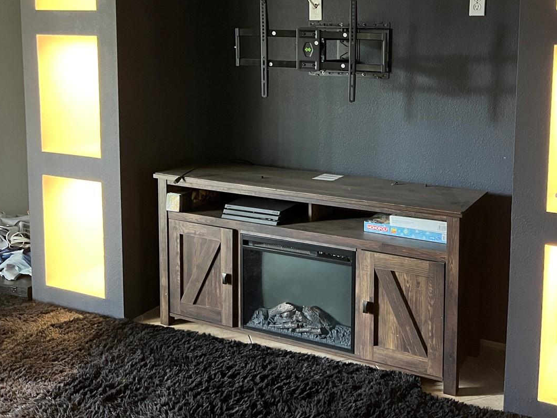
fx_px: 627
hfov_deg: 46.8
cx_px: 386
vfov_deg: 36.0
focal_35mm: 39
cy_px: 109
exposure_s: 1/40
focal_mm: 5.7
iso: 400
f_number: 1.5
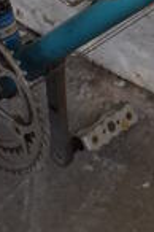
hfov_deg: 7.5
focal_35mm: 169
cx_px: 398
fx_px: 1087
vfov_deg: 12.1
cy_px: 20
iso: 800
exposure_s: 1/200
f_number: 3.5
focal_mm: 18
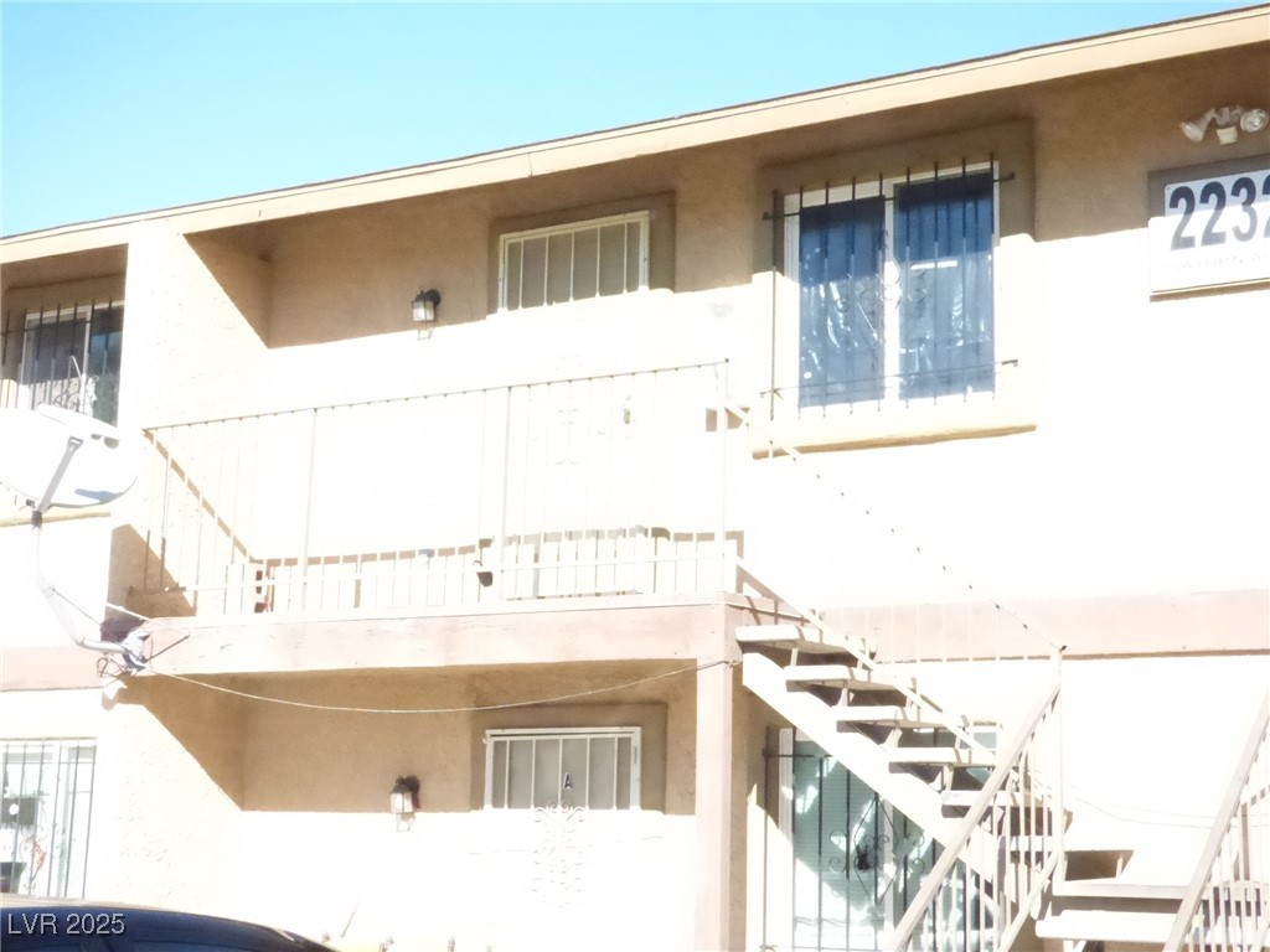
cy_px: 476
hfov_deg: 33.2
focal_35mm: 58
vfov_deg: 25.2
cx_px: 635
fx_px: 2128
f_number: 8
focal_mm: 10.34
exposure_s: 1/2000
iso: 3200
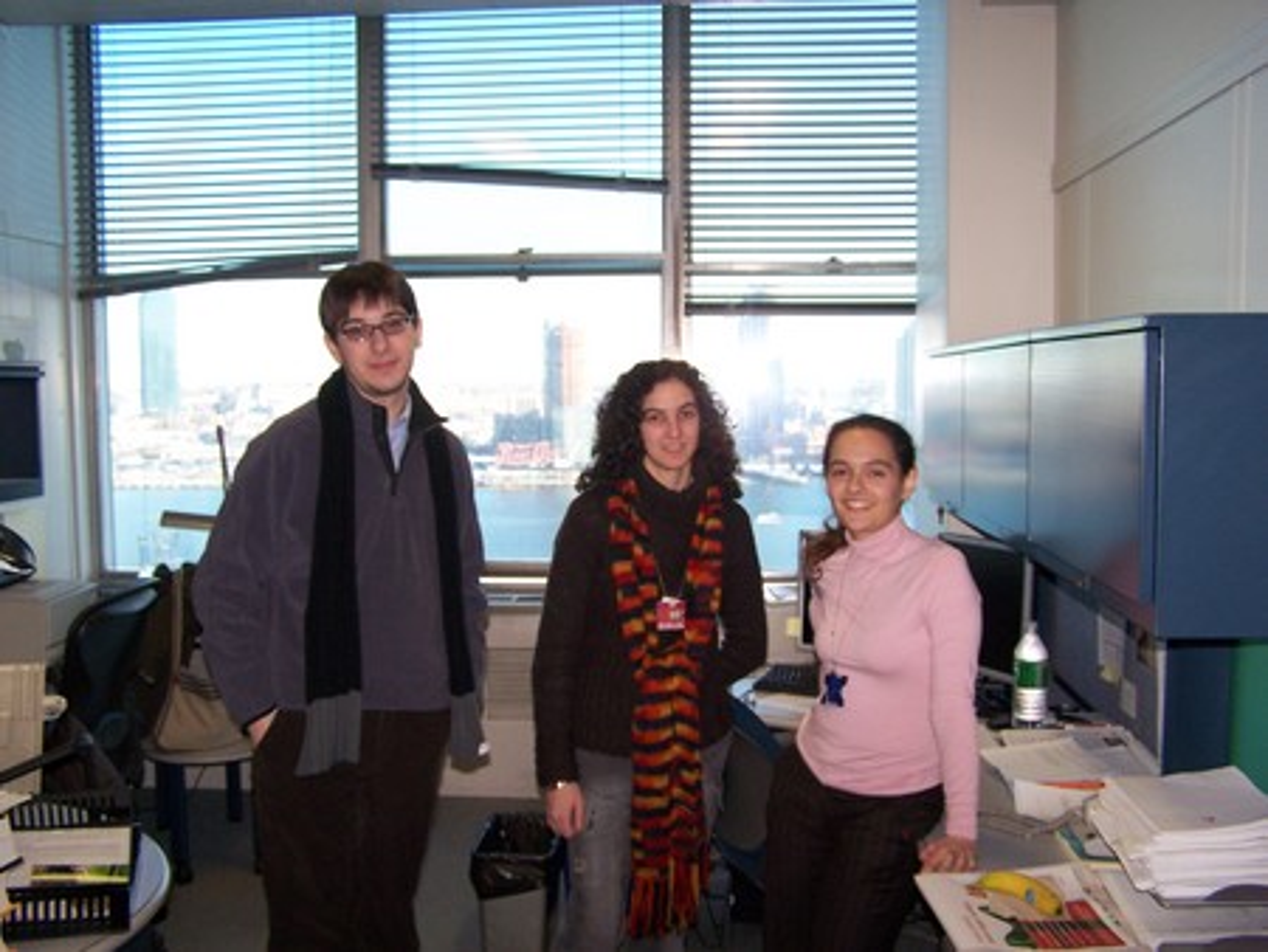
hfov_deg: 49.0
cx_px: 634
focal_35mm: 38
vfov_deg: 37.8
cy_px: 476
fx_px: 1393
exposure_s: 1/60
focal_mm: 6.3
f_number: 2.8
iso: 140
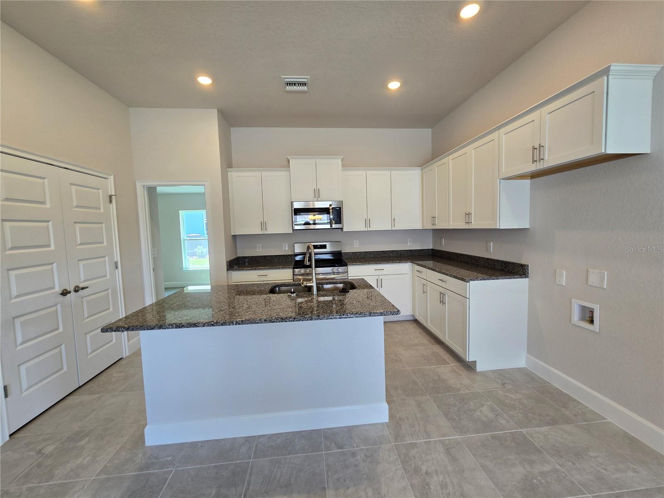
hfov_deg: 106.2
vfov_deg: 89.9
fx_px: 249
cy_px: 249
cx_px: 332
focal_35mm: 13
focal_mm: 2.2
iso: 80
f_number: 2.2
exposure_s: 1/60
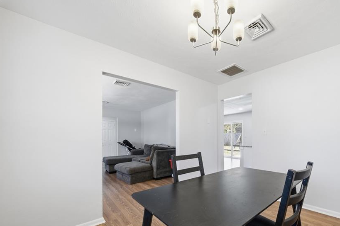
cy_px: 137
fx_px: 142
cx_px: 208
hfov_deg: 98.8
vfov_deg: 76.2
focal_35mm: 15
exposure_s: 1/80
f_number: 9
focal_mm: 12
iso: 250
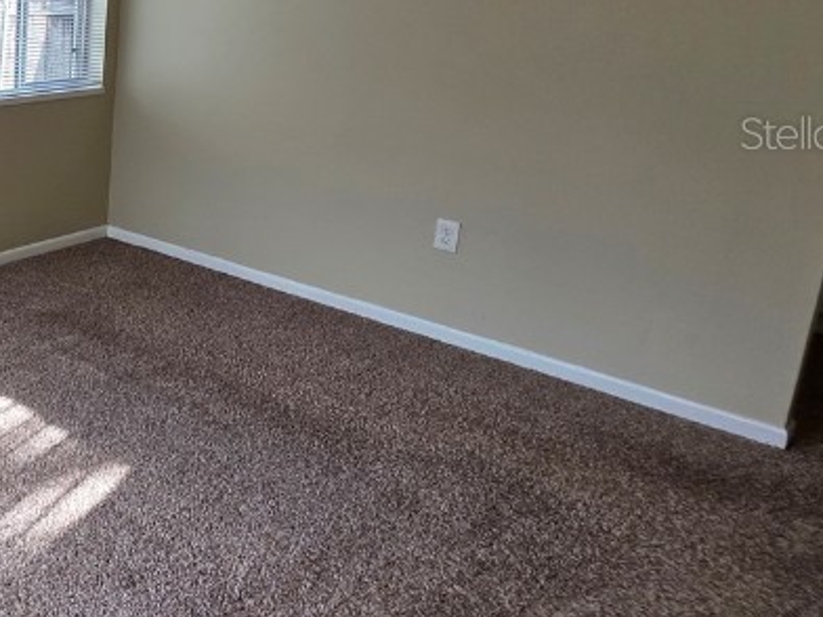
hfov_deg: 40.3
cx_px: -136
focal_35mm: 34
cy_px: 132
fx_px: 808
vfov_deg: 40.3
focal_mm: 2.2
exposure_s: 1/120
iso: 40
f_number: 1.9
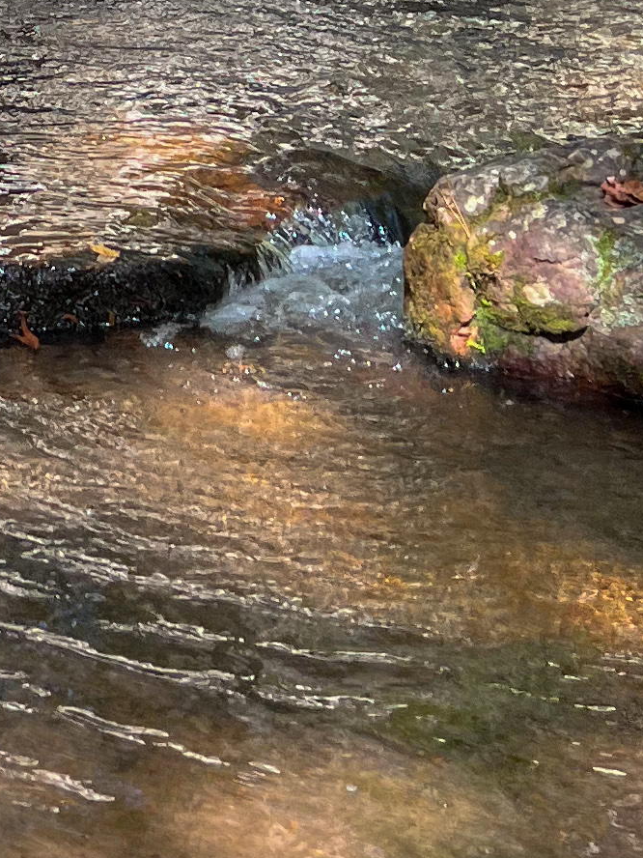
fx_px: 2923
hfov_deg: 11.6
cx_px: -526
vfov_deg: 15.6
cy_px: -338
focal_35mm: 118
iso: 50
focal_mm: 5.7
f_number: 1.5
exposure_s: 1/320
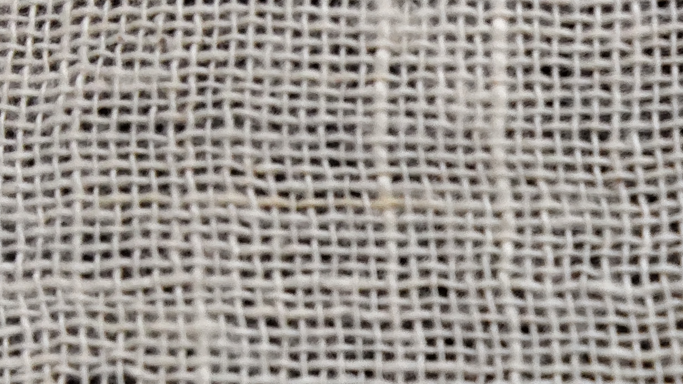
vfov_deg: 15.4
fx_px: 1376
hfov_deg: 25.3
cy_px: 441
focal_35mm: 76
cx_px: 797
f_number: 2
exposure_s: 1/50
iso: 200
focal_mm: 2.78
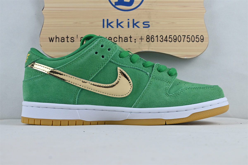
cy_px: 82
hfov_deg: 37.9
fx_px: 362
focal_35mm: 52
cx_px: 124
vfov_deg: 25.8
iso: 1000
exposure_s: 1/160
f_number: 10
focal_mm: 35
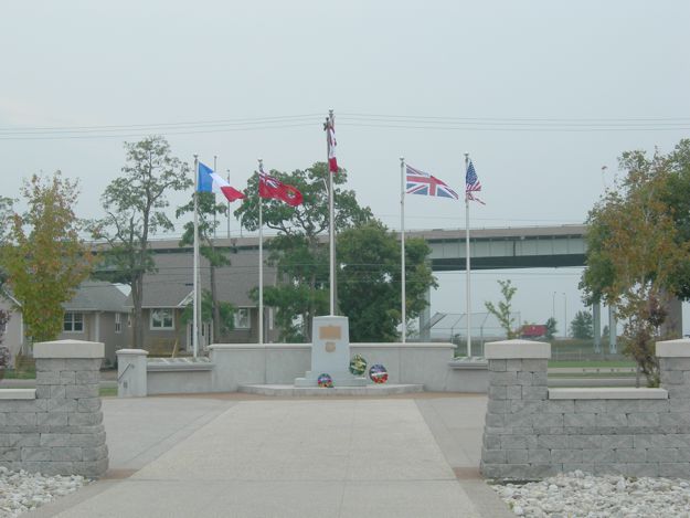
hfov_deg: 31.7
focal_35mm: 61
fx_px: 1216
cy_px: 259
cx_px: 345
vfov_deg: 24.0
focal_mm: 12.7
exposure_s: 1/162
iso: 50
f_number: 5.9
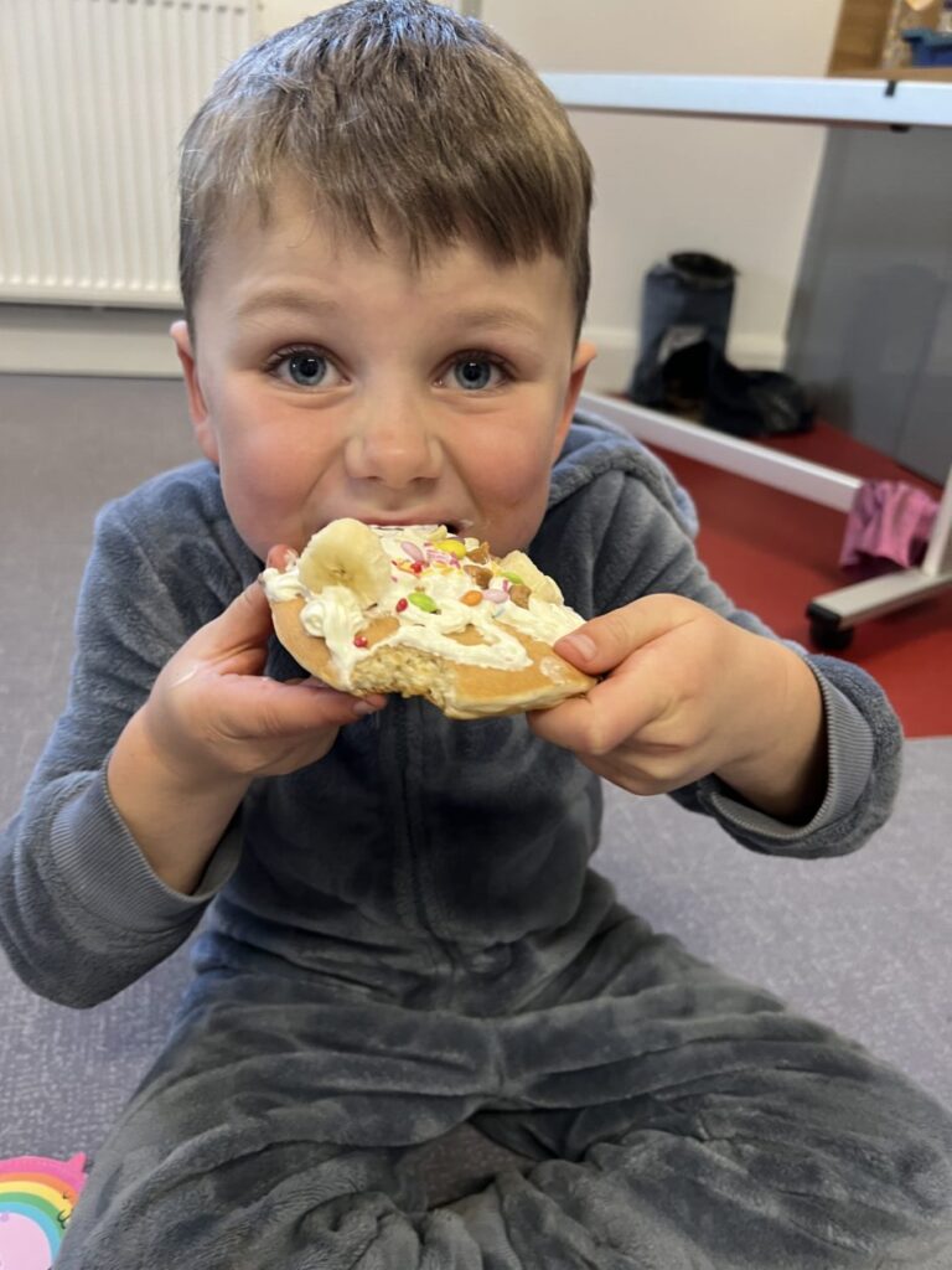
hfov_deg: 53.1
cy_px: 635
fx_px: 953
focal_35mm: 26
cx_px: 476
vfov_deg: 67.3
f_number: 1.5
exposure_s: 1/50
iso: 160
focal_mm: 5.7
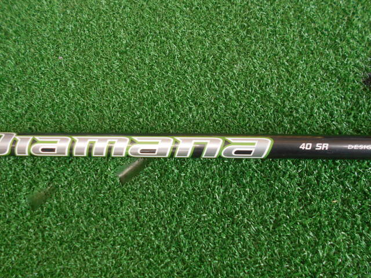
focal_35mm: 26
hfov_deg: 67.3
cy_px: 139
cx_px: 186
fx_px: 279
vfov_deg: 53.1
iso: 280
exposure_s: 1/30
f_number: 3.2
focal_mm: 4.6
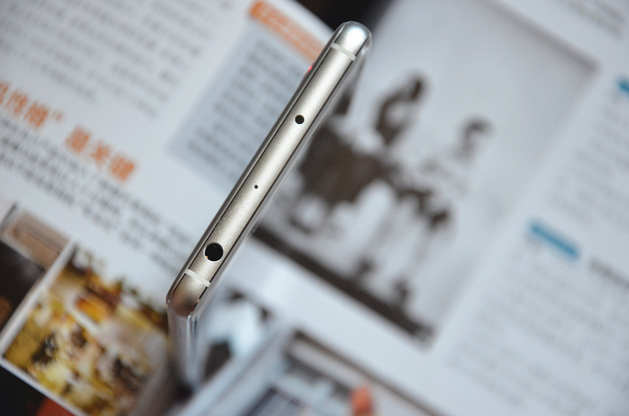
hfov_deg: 14.0
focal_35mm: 147
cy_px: 208
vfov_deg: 9.3
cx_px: 314
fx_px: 2562
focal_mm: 98
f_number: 5.6
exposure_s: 1/40
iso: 1600
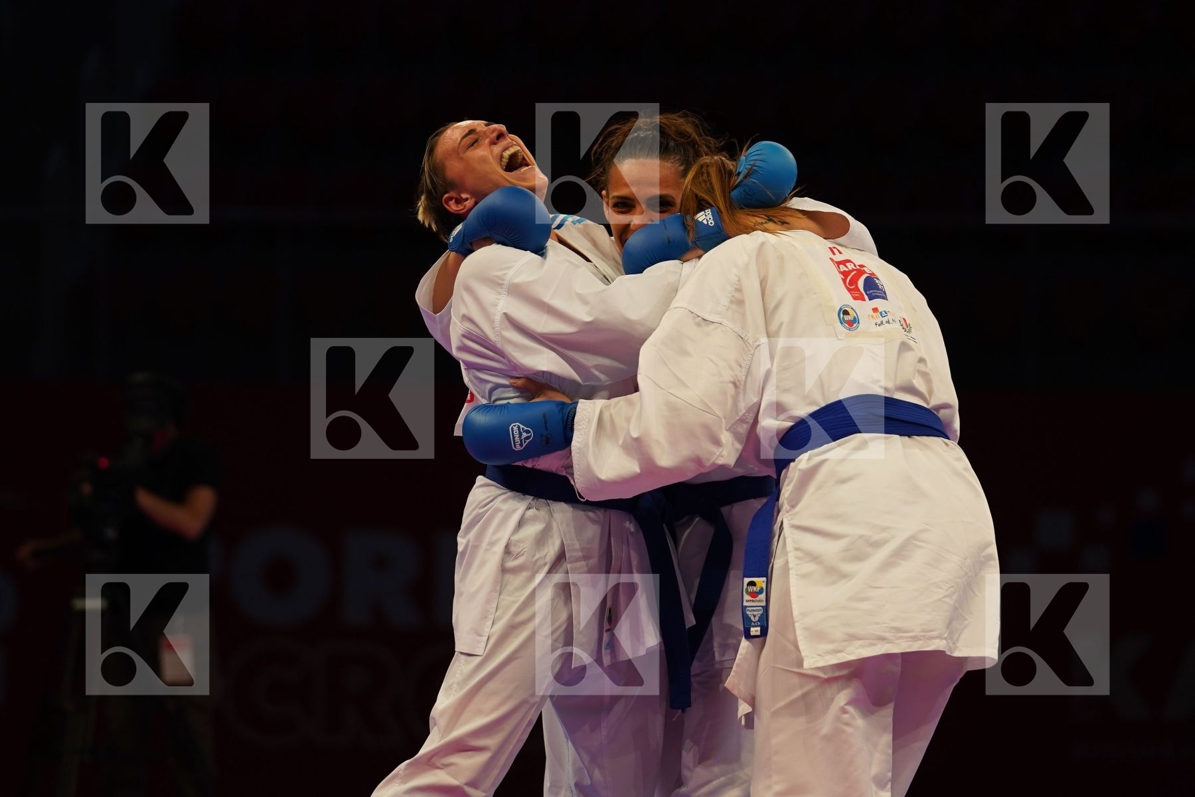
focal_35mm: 186
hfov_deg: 11.1
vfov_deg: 7.4
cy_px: 398
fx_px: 6174
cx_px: 598
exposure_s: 1/500
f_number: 2.8
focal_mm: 124
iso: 800
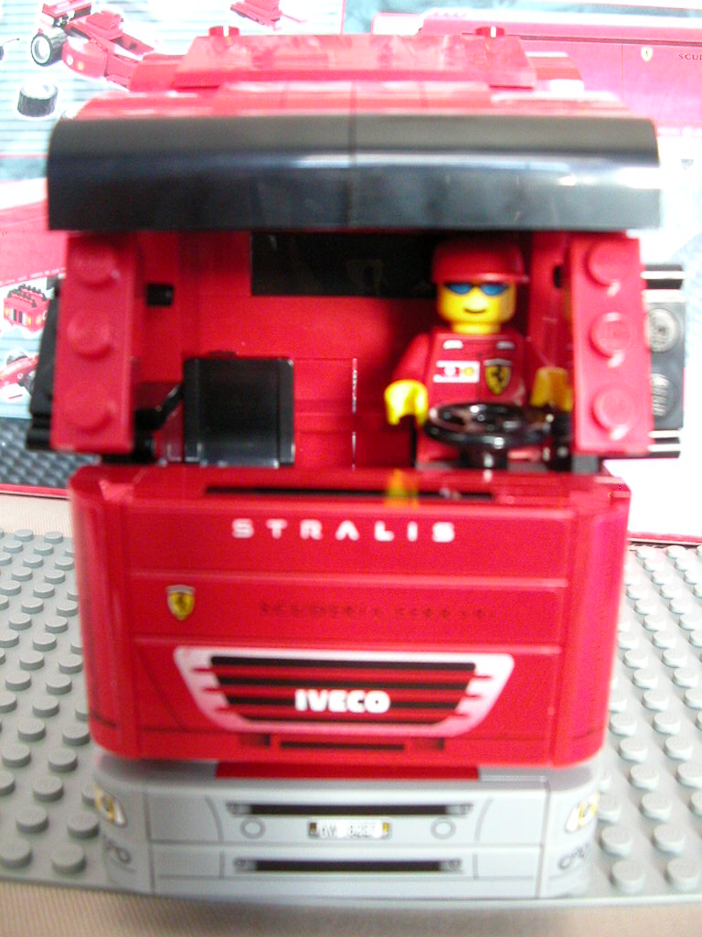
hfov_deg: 38.7
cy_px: 468
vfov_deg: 50.1
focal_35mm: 37
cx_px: 351
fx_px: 1000
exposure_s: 1/16.5
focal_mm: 5.6
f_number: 2.7
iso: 400
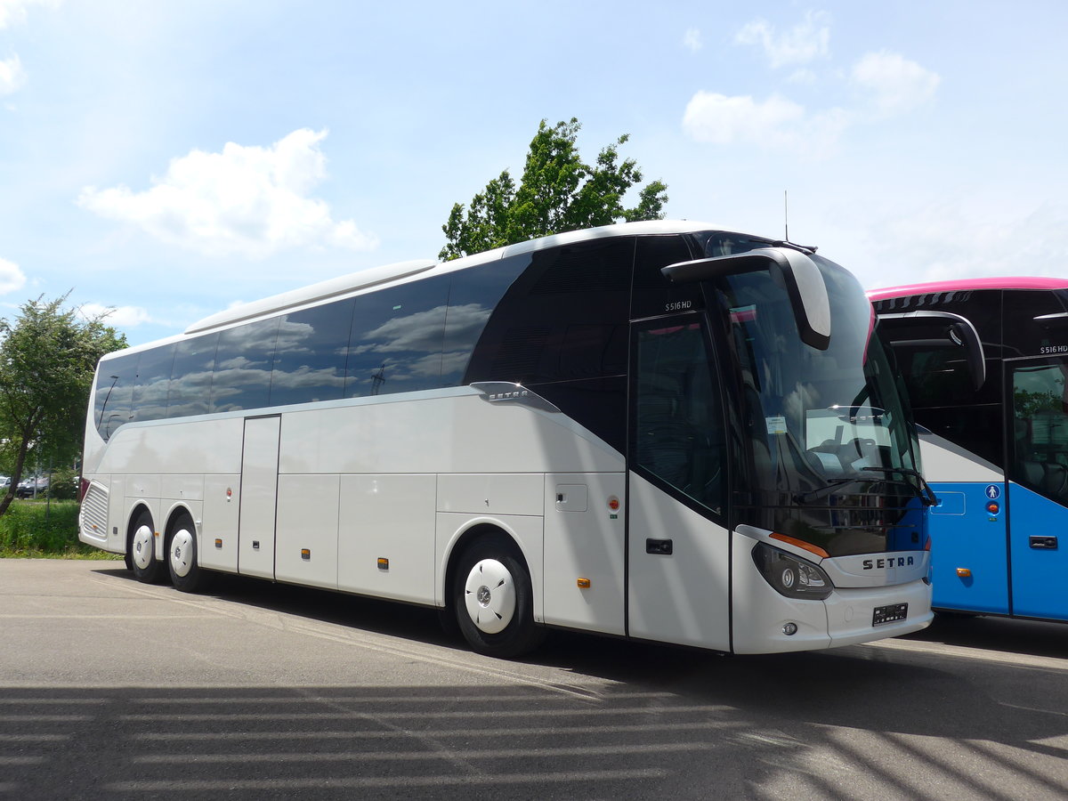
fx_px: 895
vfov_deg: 48.2
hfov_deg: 61.7
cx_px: 534
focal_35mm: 29
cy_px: 400
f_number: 2.8
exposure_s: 1/1600
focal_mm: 6
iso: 80
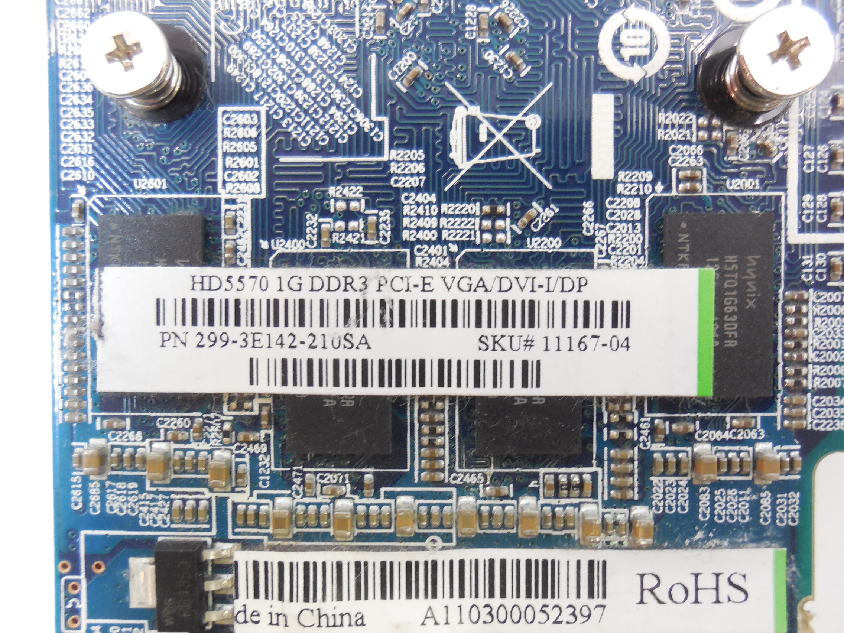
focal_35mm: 26
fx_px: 634
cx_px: 422
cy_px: 316
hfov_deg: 67.3
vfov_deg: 53.1
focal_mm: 4.6
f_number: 3.5
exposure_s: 1/30
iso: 360
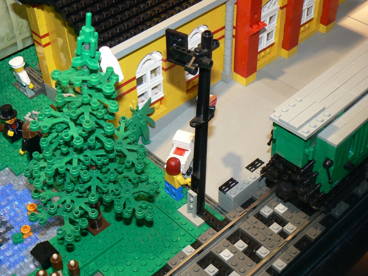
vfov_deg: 27.0
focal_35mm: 54
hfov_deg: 35.5
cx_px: 184
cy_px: 138
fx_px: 574
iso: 100
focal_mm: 9.1
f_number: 2.8
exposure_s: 1/30
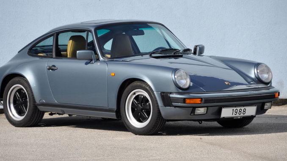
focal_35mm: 249
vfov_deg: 4.9
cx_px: 135
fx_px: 1894
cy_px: 85
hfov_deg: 8.7
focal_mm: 140
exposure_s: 1/640
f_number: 6
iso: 500
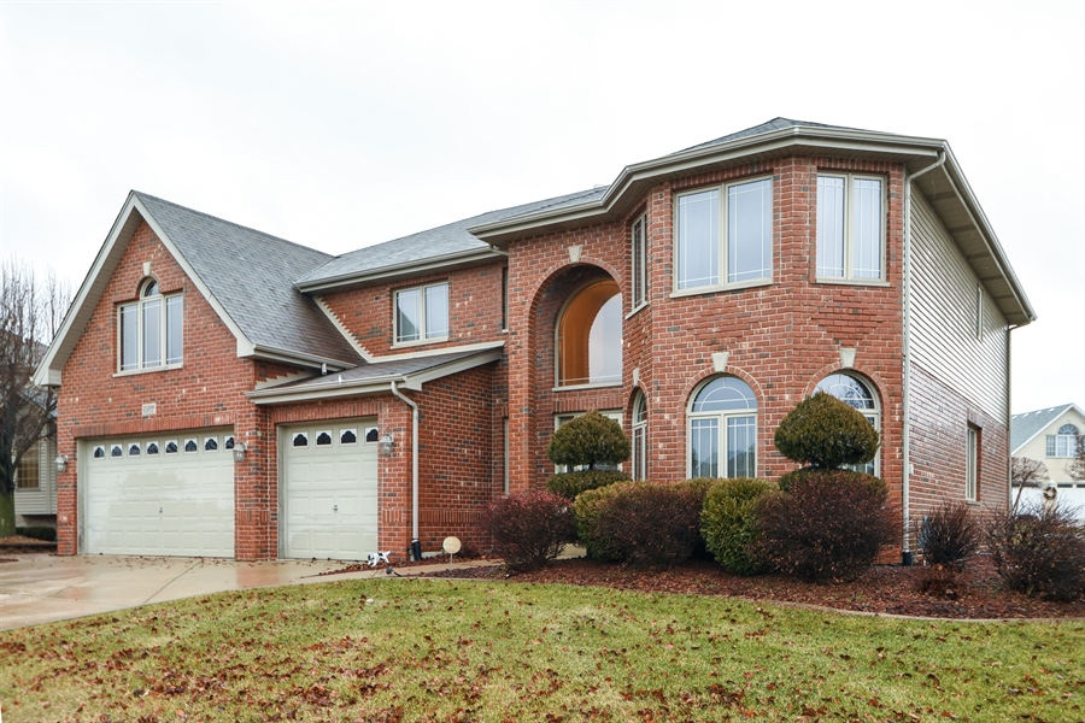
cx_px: 542
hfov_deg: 61.9
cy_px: 362
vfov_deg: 43.6
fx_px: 904
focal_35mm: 30
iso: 200
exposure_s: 1/40
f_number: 8
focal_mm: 20
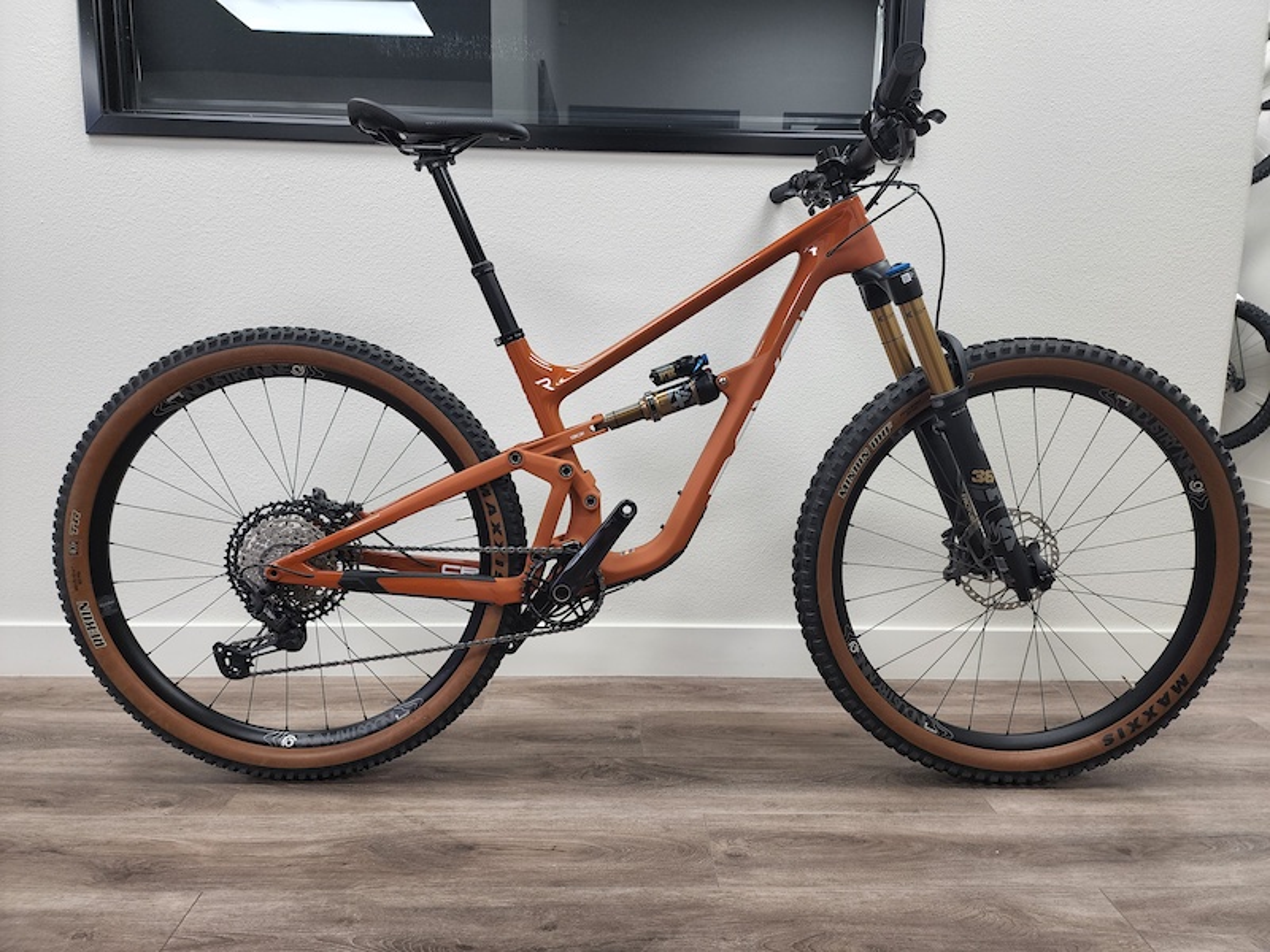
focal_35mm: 23
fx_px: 844
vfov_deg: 58.9
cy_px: 476
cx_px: 635
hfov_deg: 73.9
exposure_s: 1/120
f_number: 1.8
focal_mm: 6.4
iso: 200
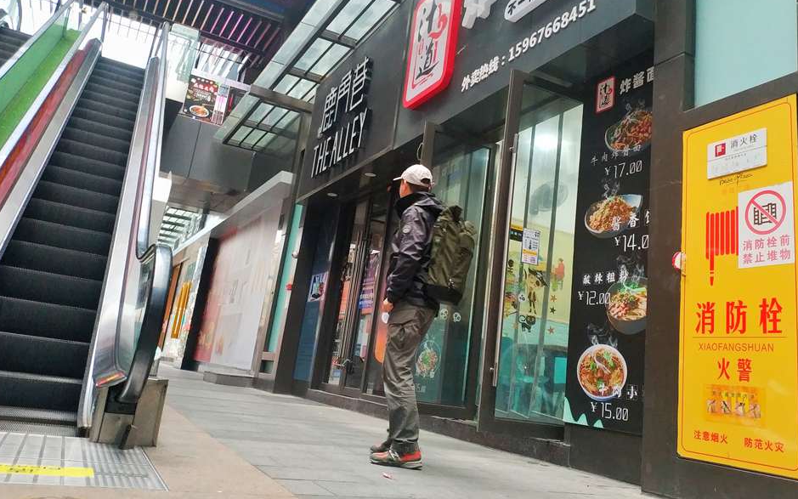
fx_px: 805
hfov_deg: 52.7
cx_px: 414
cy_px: 193
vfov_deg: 34.3
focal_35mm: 37
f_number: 2
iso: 444
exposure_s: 1/25
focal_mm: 4.5
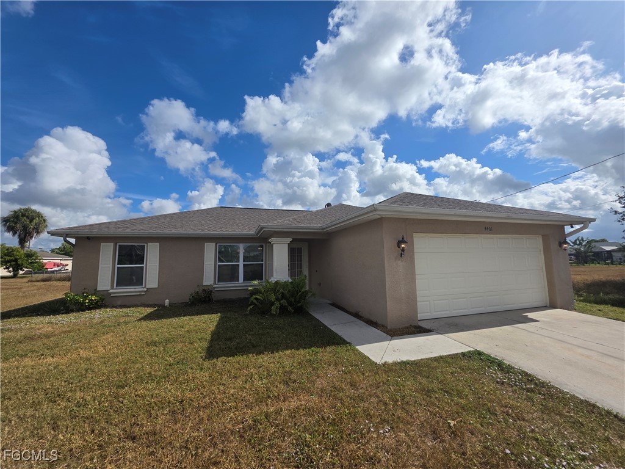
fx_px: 235
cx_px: 312
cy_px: 234
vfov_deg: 89.9
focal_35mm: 13
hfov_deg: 106.2
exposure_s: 1/4744
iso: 40
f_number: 1.9
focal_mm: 2.2
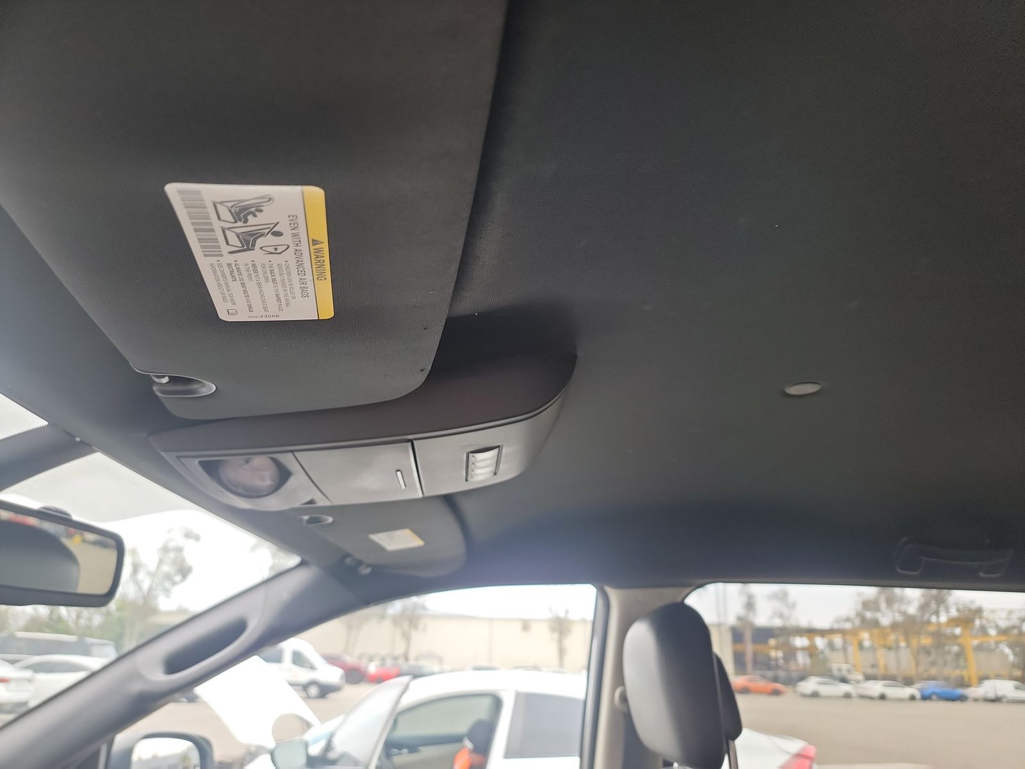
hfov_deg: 71.6
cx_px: 512
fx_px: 711
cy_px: 384
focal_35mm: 24
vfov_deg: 56.8
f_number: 1.8
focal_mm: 6.7
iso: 99
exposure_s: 1/59
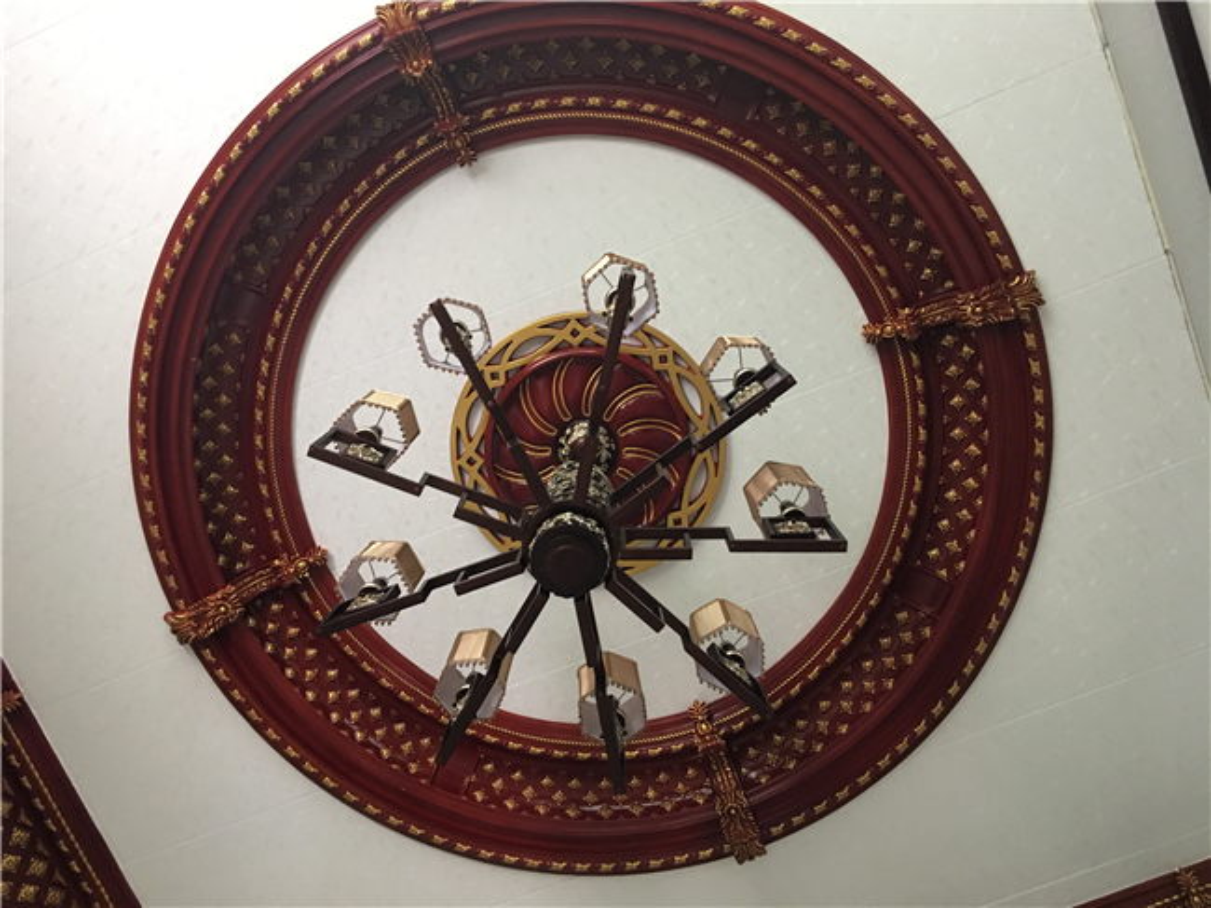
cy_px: 454
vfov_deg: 48.2
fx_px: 1014
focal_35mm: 29
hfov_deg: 61.7
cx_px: 606
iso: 80
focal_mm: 4.15
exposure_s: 1/17
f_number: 2.2
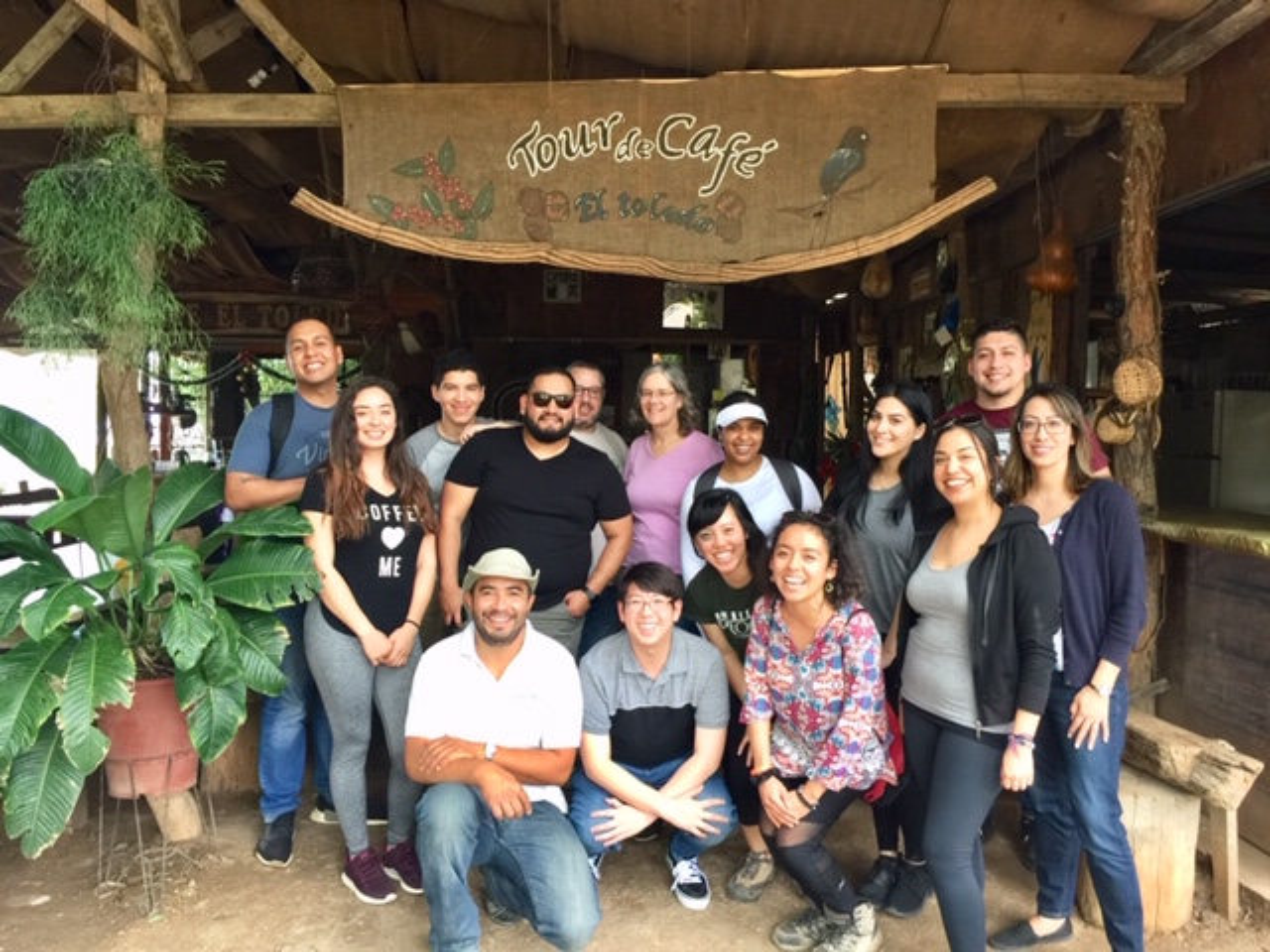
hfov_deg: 61.7
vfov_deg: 48.2
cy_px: 476
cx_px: 635
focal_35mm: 29
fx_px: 1064
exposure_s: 1/30
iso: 50
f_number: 2.2
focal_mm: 4.15
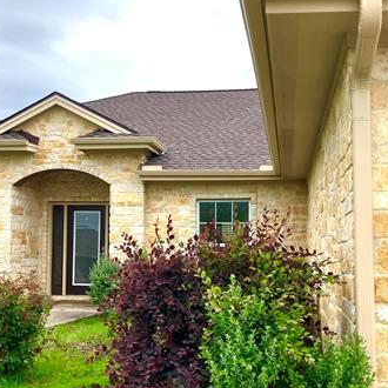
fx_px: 609
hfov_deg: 35.3
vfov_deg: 35.2
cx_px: 212
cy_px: 239
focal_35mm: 48
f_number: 1.8
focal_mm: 3.99
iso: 32
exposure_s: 1/454
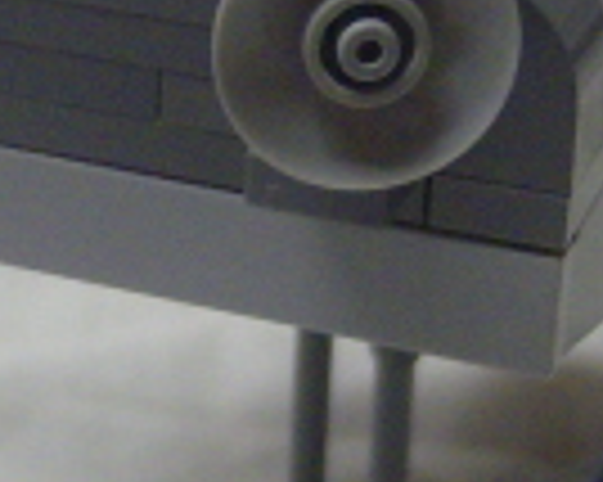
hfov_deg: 11.5
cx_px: 207
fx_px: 2978
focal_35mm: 167
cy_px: 79
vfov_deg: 9.2
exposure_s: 1/27.5
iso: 200
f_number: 2.8
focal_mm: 6
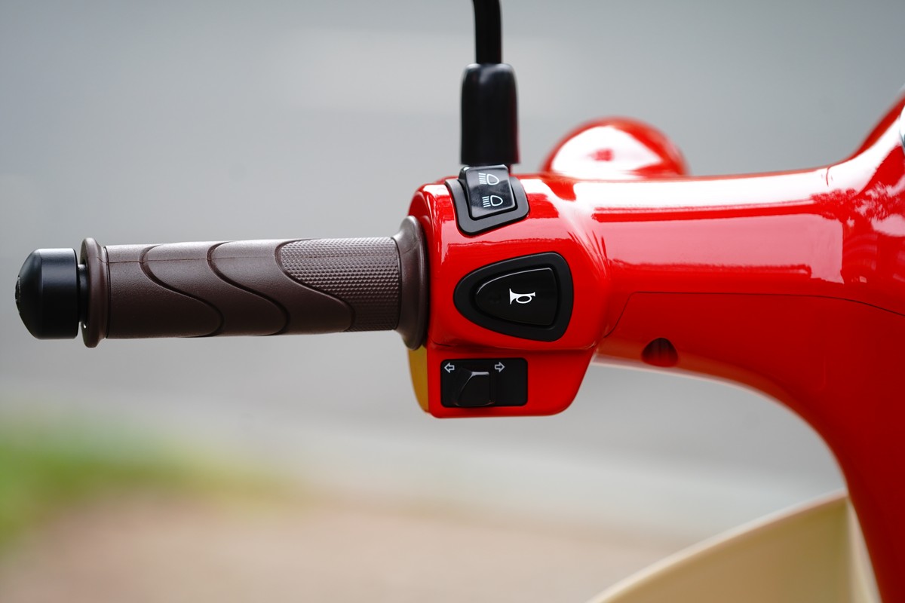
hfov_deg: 15.4
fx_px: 3343
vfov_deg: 10.3
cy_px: 302
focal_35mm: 133
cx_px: 452
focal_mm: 133
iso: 800
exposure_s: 1/200
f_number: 4
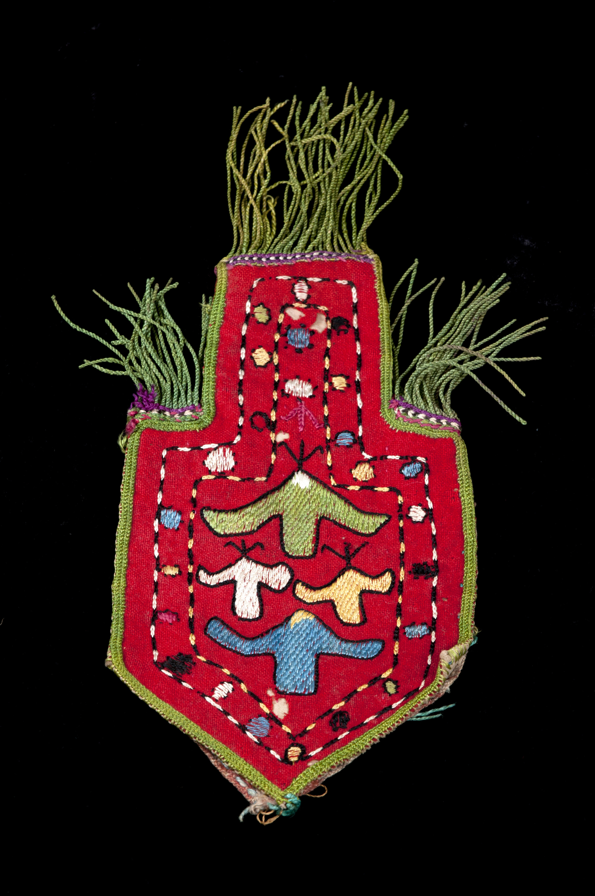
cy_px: 448
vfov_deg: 7.9
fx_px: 6524
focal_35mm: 262
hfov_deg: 5.2
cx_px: 298
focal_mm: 175
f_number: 11
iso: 200
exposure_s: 1/50
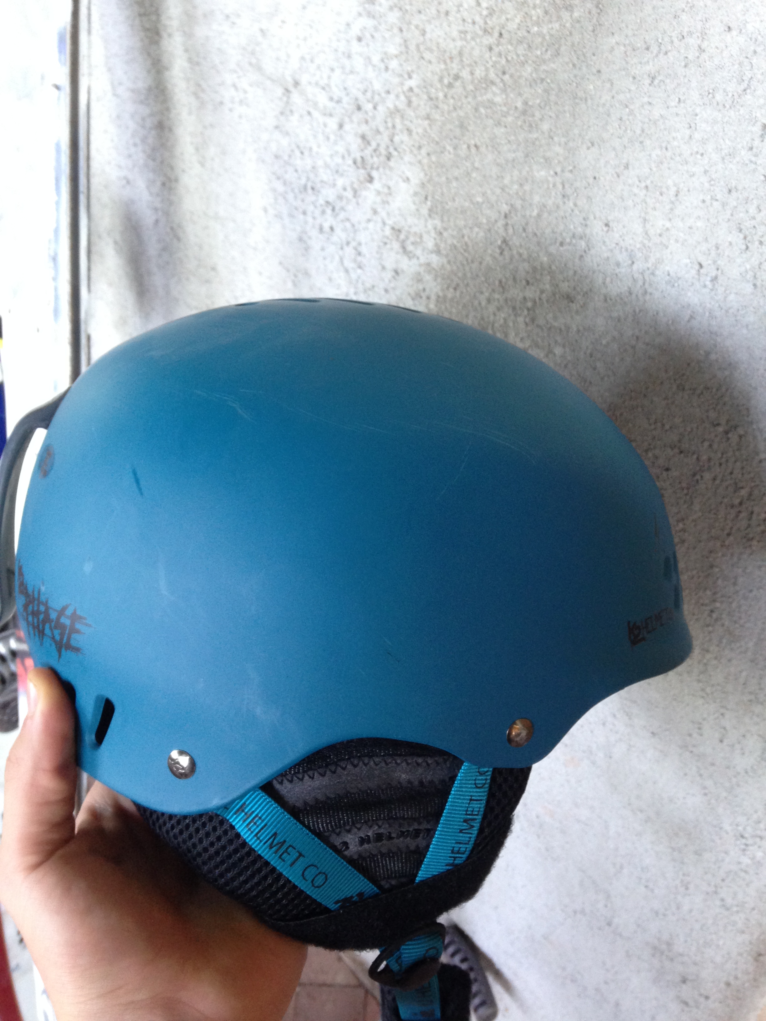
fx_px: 974
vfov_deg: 55.4
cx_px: 383
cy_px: 510
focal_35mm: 33
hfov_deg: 42.9
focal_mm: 4.12
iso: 160
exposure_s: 1/20
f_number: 2.4
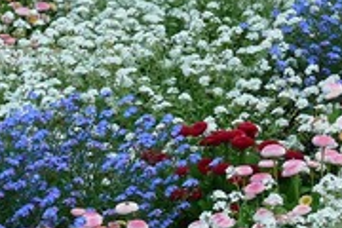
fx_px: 2916
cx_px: 553
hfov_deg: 6.6
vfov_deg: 4.5
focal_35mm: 307
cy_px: 101
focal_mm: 15
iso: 100
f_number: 4
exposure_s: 1/100
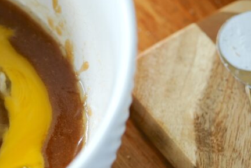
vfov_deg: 6.9
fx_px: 1387
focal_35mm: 199
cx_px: -39
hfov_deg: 10.2
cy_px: 63
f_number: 2.2
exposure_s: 1/125
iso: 400
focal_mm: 56
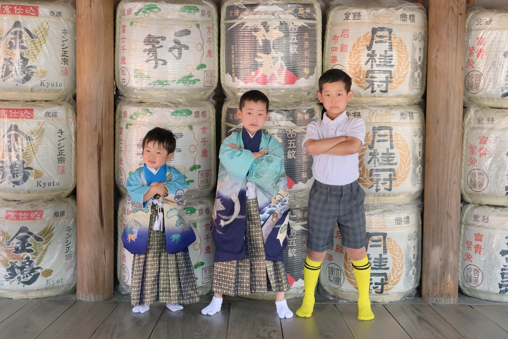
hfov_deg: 42.7
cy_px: 170
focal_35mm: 46
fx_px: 649
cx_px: 254
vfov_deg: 29.2
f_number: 6.4
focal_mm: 30.8
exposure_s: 1/100
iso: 1600
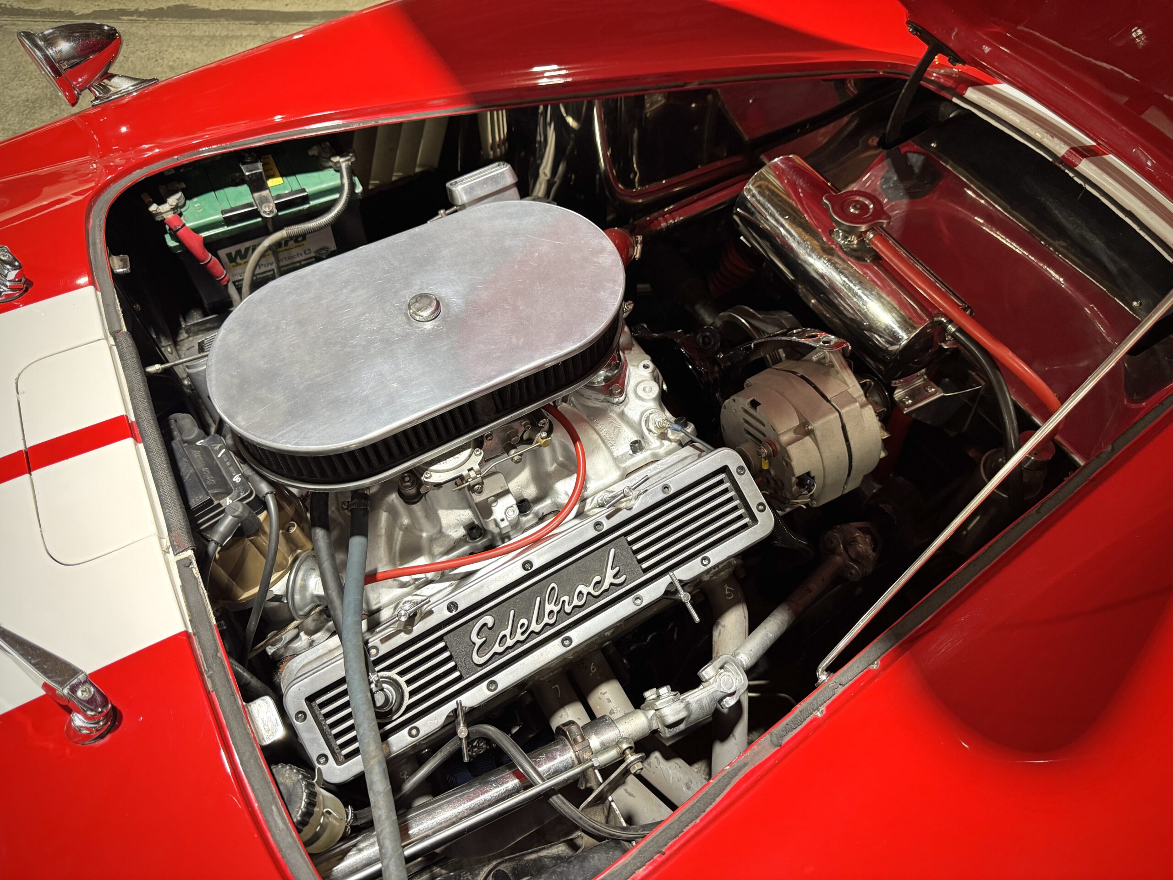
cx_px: 586
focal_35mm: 24
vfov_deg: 56.8
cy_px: 440
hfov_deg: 71.6
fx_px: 813
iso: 250
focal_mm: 6.76
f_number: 1.78
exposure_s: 1/50
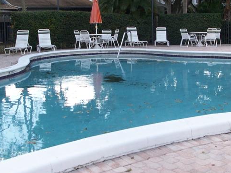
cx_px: 135
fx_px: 374
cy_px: 55
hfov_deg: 34.3
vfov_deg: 25.9
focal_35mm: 56
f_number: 2.8
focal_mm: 5.7
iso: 64
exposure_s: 1/228
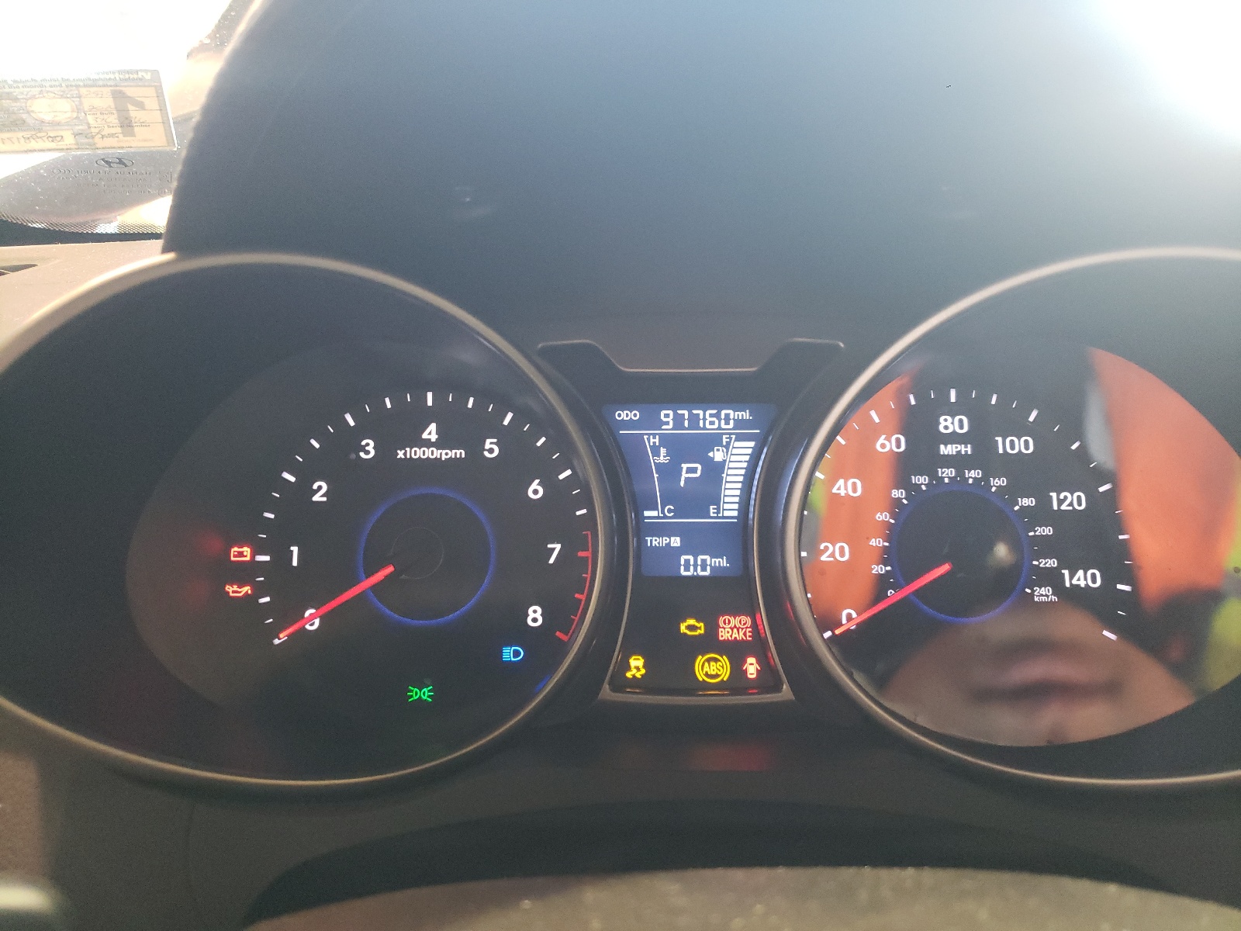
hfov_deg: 67.3
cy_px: 466
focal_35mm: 26
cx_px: 620
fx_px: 932
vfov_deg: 53.1
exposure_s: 1/30
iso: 383
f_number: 1.5
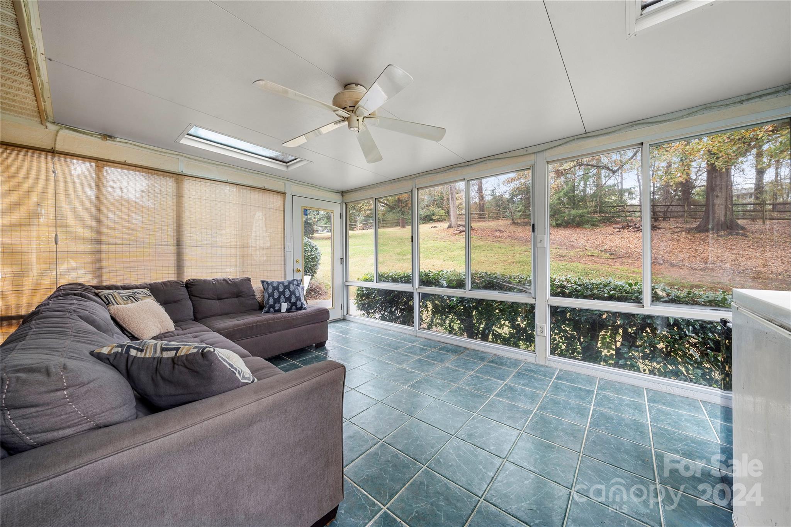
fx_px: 264
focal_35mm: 12
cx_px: 396
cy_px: 264
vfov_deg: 90.0
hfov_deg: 112.6
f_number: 11
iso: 100
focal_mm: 12
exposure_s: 1.6
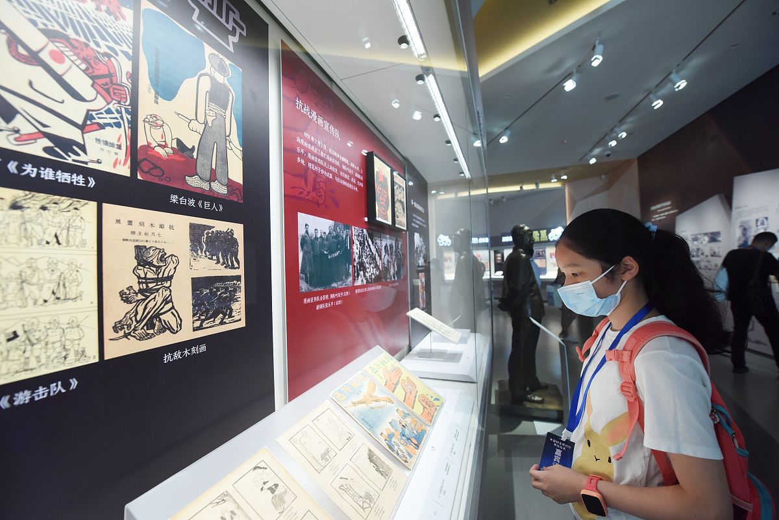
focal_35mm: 14
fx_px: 303
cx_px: 390
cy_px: 260
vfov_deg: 81.3
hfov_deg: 104.2
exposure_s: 1/100
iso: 2000
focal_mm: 14
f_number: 4.5
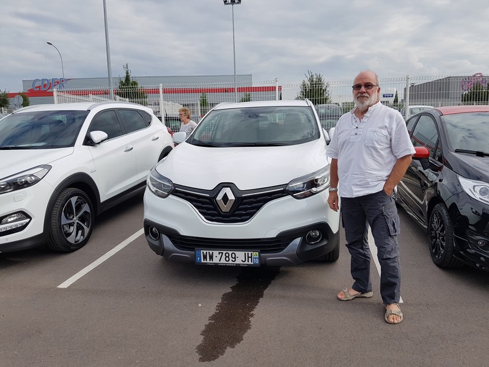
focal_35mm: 26
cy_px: 184
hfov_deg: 67.3
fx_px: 367
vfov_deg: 53.1
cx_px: 244
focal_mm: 4.2
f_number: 1.7
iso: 40
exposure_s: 1/1648
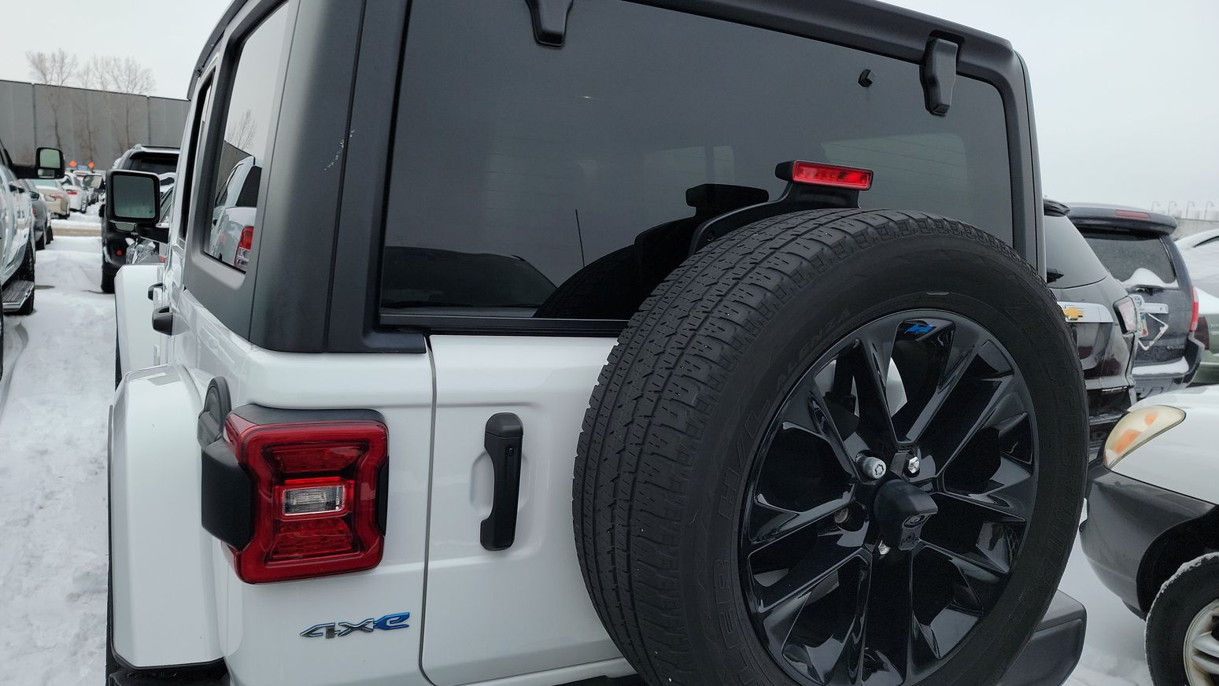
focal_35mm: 27
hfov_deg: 69.8
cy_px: 353
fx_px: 873
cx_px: 598
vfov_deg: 42.9
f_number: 1.8
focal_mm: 6.7
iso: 50
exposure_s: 1/247
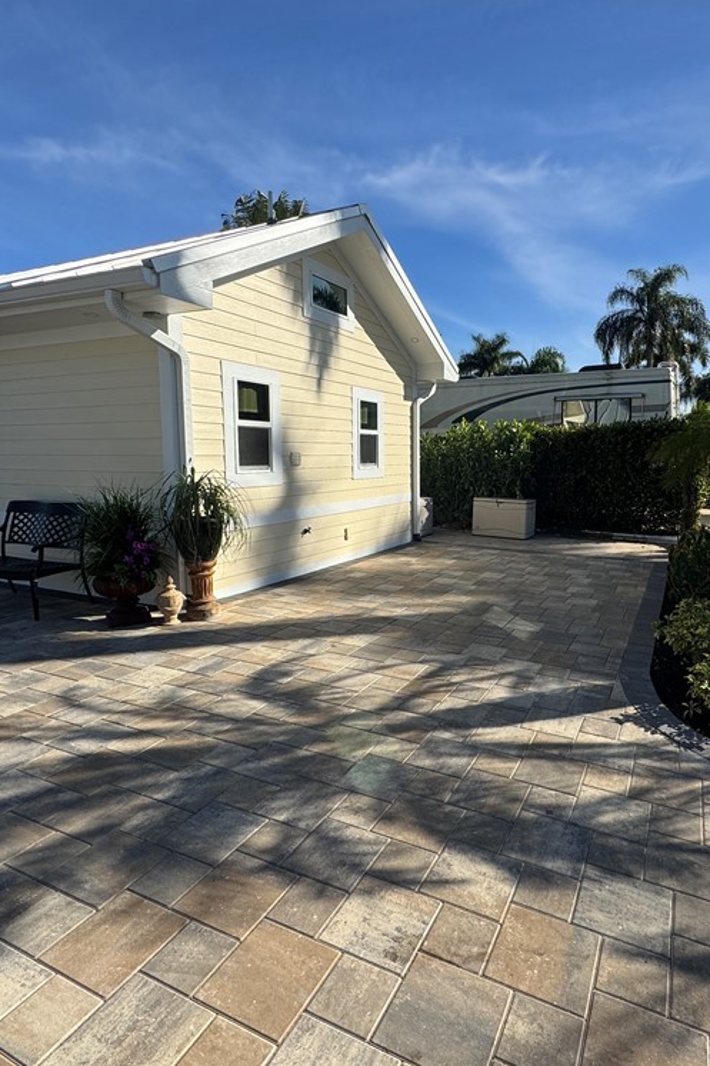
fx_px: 592
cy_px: 520
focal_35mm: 20
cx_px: 436
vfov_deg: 84.0
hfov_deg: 61.2
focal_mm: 2.22
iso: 50
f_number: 2.2
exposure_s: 1/2494
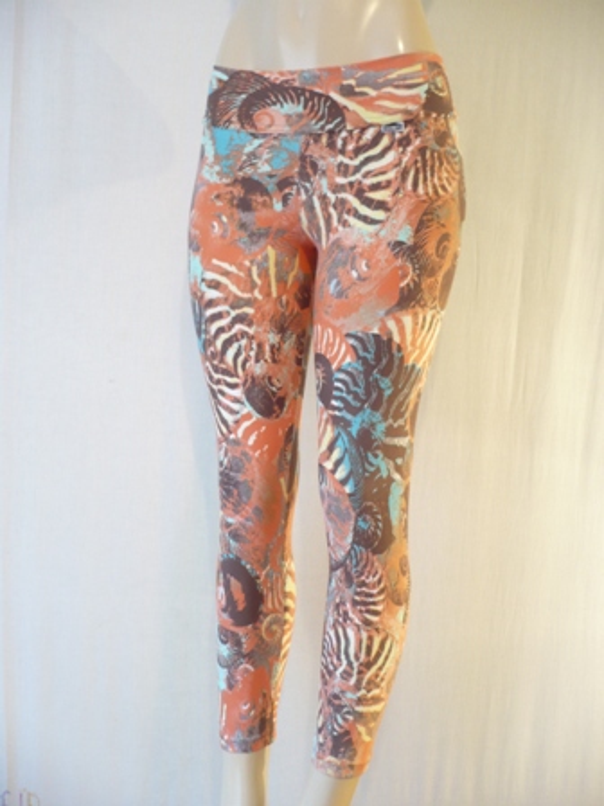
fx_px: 814
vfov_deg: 52.6
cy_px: 403
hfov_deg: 40.7
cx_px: 302
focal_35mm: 35
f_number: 2.8
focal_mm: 5.8
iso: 200
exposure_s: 1/15
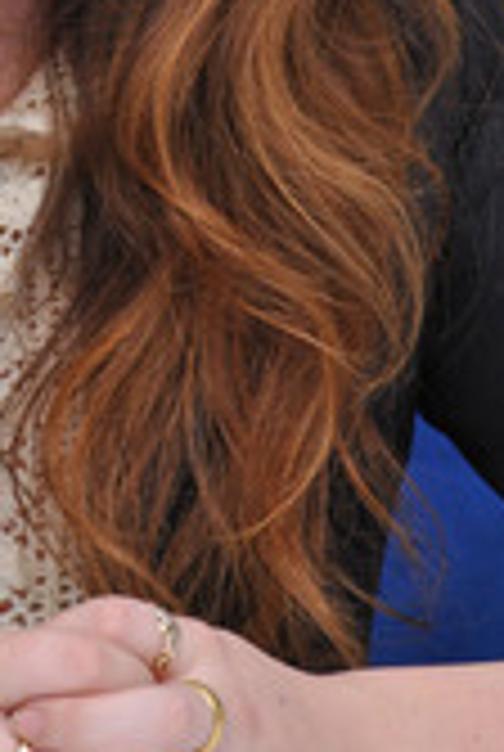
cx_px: 18
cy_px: -27
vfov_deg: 4.9
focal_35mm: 417
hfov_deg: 3.3
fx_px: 8720
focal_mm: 116
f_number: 11
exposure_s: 1/160
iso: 400
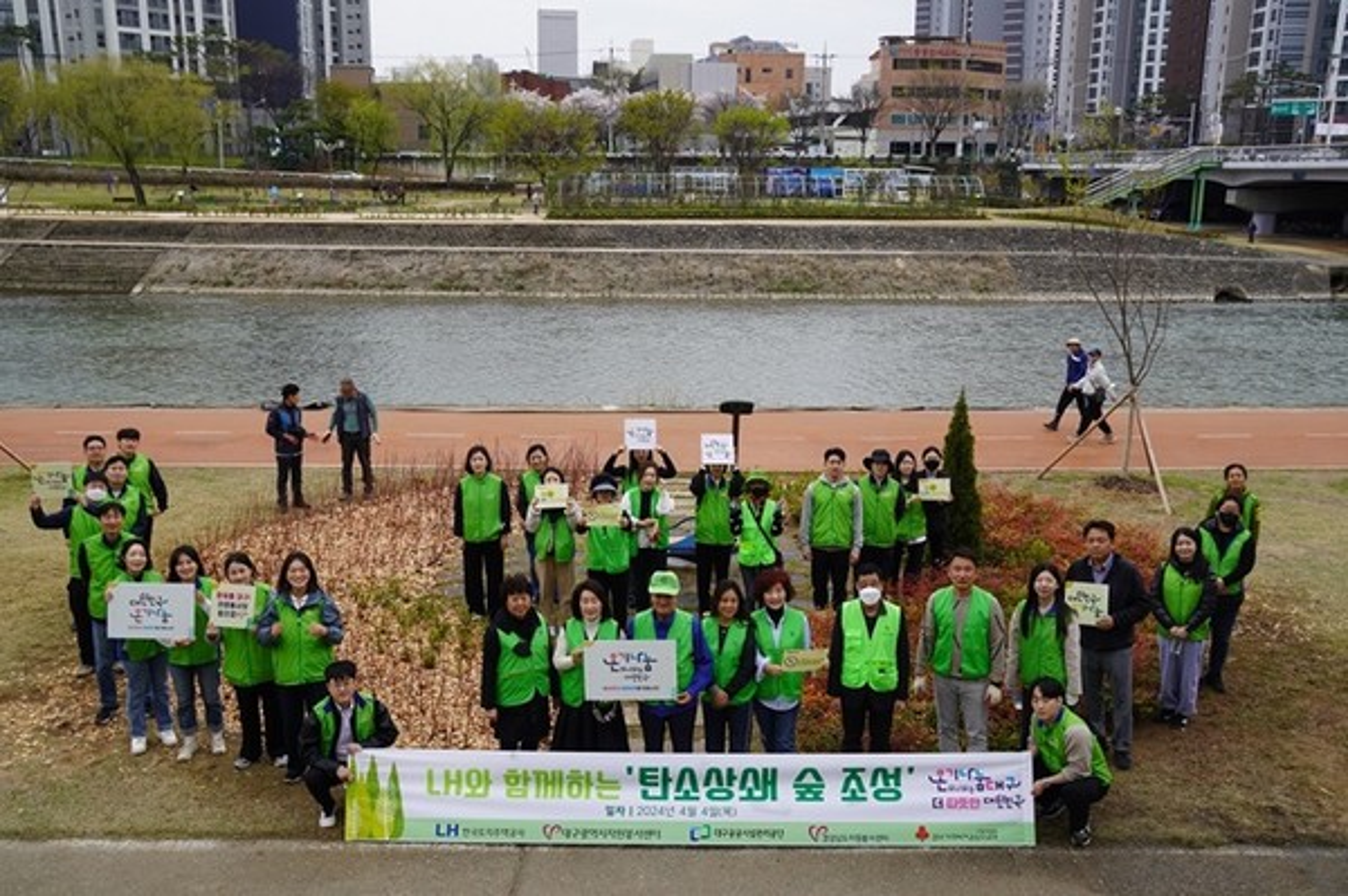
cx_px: 674
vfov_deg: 38.3
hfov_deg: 55.1
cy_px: 448
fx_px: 1291
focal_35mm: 34
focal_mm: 23
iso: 100
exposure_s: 1/125
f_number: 9
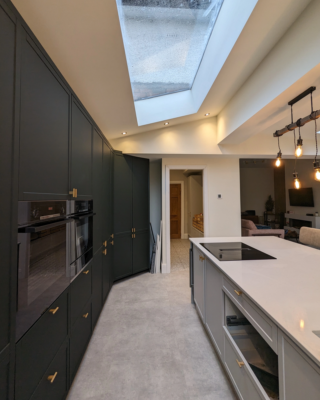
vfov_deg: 89.6
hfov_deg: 77.0
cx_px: 163
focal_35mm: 17
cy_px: 190
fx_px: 201
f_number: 2.2
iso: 62
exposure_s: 1/100
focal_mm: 2.35
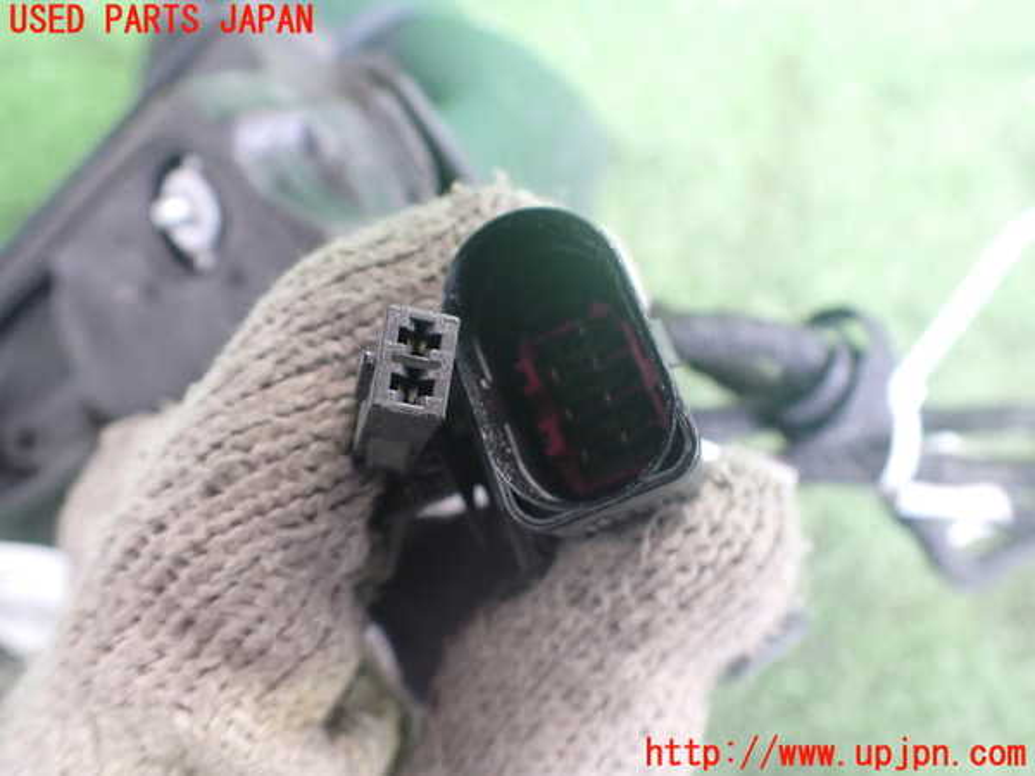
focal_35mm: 30
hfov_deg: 60.0
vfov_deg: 46.8
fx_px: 897
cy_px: 388
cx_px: 518
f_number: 2.3
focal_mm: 5.4
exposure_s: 1/30
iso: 800
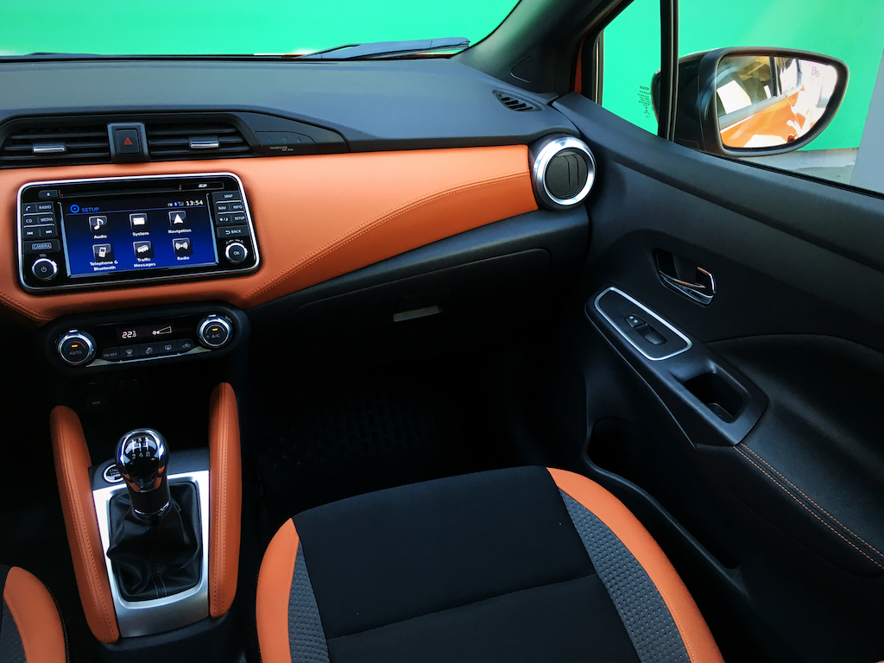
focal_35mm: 29
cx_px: 442
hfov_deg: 61.7
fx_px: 741
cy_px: 332
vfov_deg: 48.2
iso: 32
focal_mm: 4.15
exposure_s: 1/33
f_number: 2.2
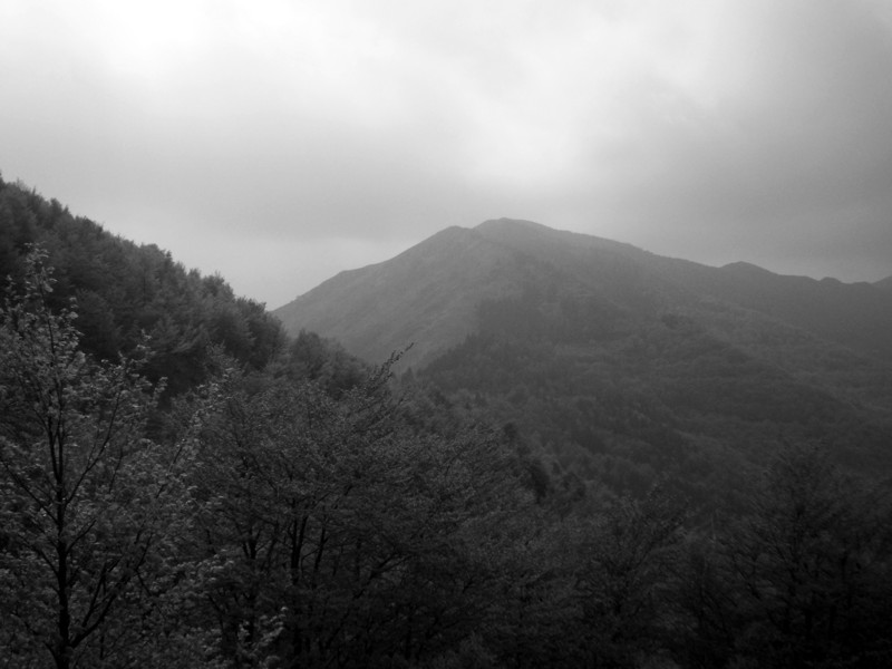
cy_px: 334
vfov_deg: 39.7
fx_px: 928
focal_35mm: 36
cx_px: 446
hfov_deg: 51.4
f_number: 4.5
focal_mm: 5.9
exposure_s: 1/1263
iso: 100
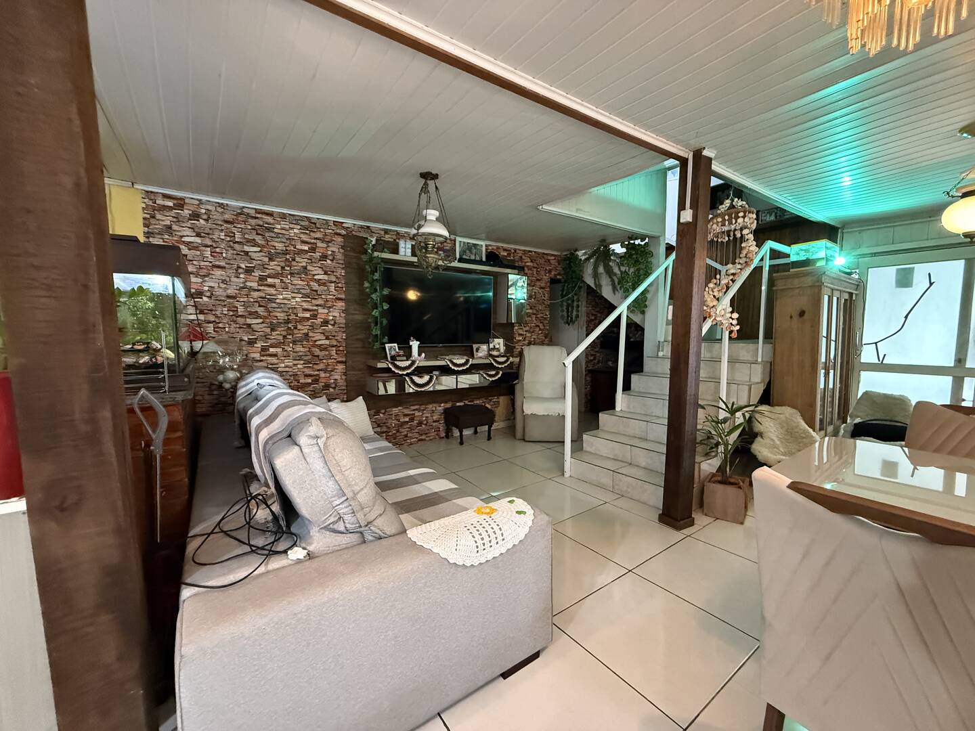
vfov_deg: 85.7
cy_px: 366
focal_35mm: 14
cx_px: 488
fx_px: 394
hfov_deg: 102.1
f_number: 2.2
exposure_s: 1/40
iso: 1000
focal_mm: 2.22
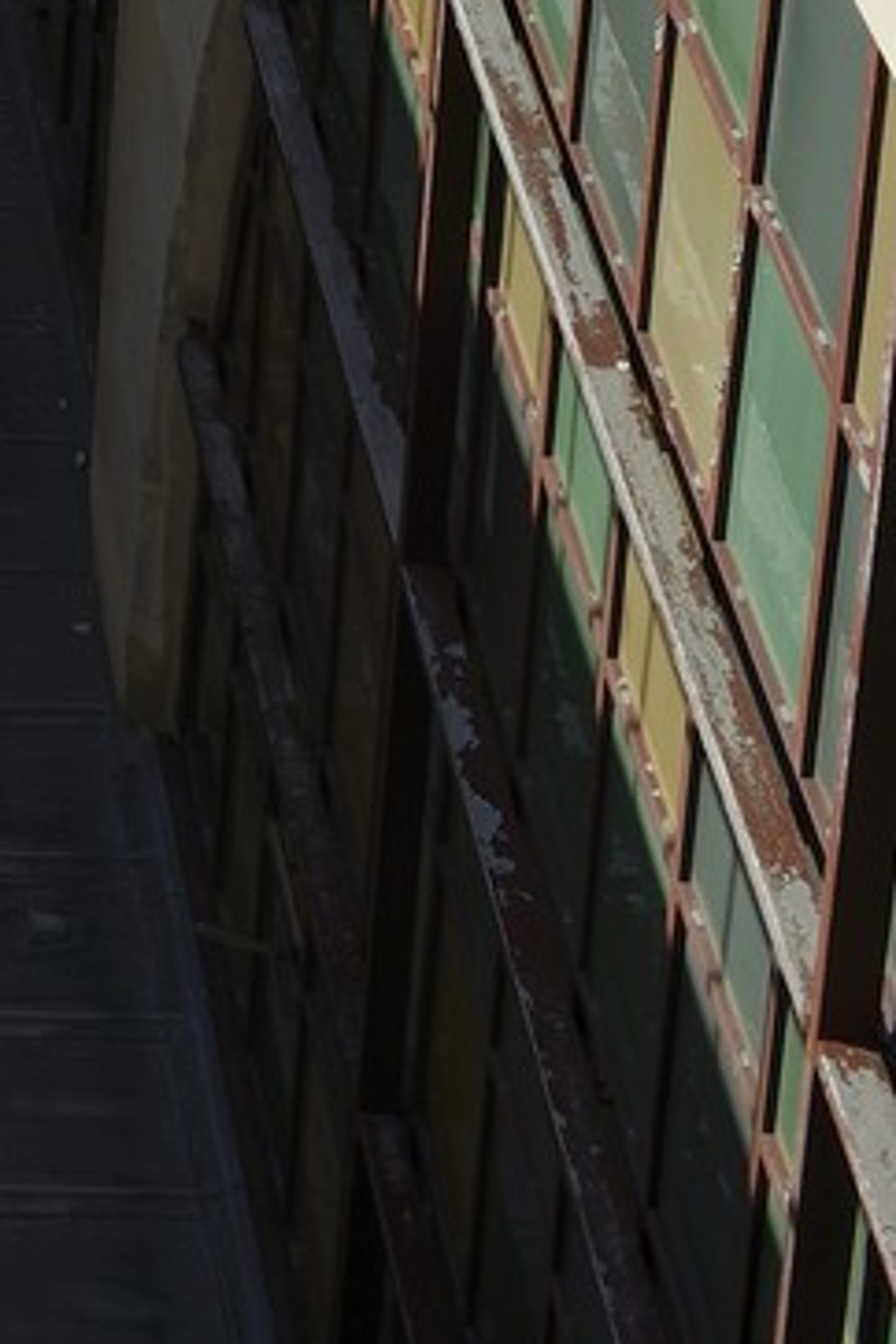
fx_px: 5264
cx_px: -1068
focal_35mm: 141
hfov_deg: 9.0
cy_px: -1388
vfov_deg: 12.7
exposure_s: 1/200
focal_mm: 32
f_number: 13
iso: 200
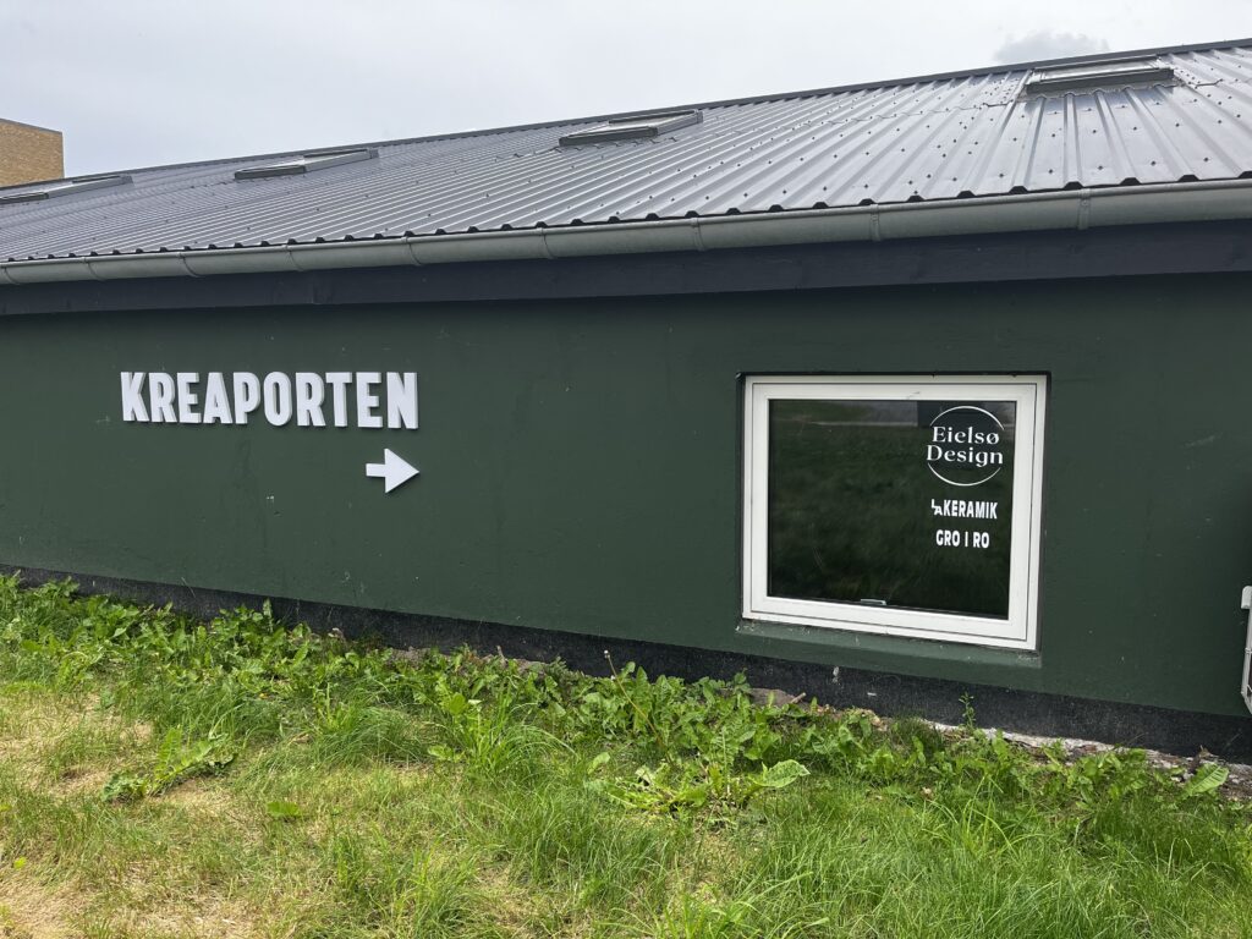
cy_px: 470
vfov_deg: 53.1
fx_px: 940
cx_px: 626
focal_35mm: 26
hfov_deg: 67.3
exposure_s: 1/913
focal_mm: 5.1
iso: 50
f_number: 1.6
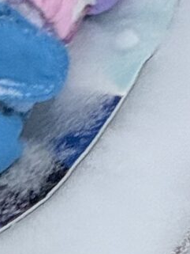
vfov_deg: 2.1
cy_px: -229
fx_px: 6999
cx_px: -389
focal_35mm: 957
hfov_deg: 1.5
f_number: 2.8
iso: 64
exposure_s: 1/169
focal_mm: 15.66
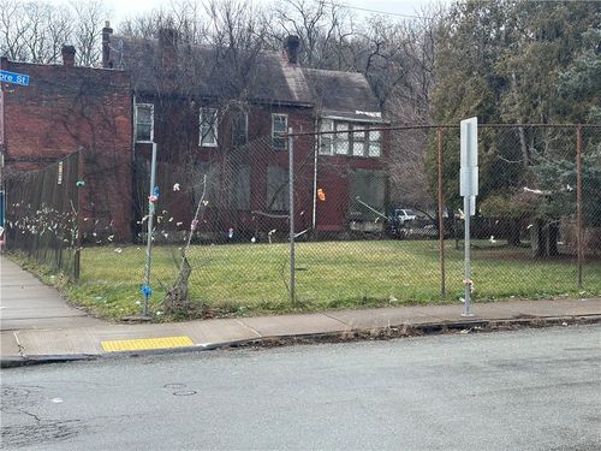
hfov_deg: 39.7
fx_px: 833
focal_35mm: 48
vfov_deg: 30.3
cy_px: 226
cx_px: 300
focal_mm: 6.86
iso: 50
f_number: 1.78
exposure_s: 1/185
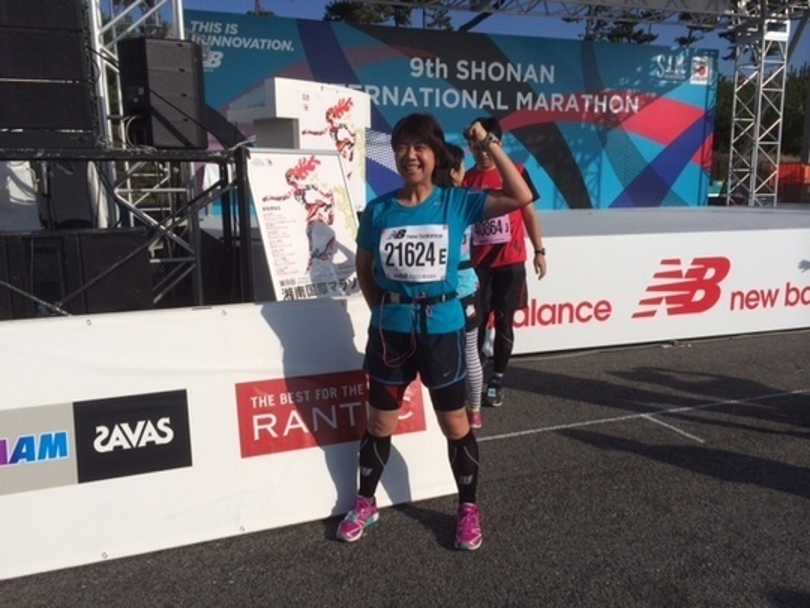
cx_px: 405
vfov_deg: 46.8
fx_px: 702
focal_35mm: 30
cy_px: 304
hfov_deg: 60.0
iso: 40
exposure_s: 1/6849
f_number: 2.2
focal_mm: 4.12
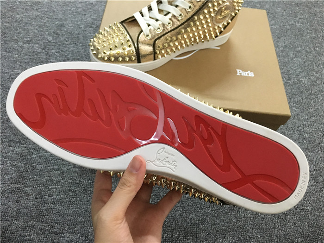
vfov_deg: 48.2
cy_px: 122
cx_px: 162
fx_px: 271
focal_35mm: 29
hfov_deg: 61.7
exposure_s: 1/25
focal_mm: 4.15
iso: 200
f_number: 2.2
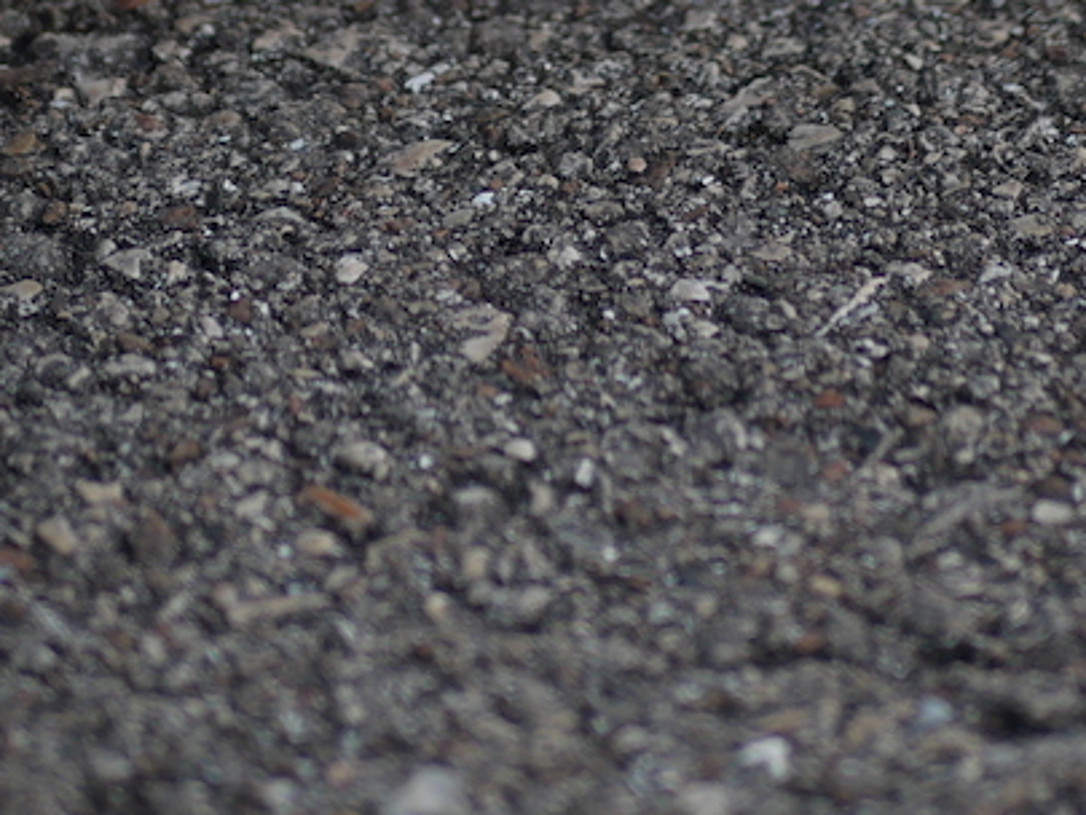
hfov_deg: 11.4
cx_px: 772
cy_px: -548
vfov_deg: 8.3
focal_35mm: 173
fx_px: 5429
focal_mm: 25
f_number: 1.7
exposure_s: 1/125
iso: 200
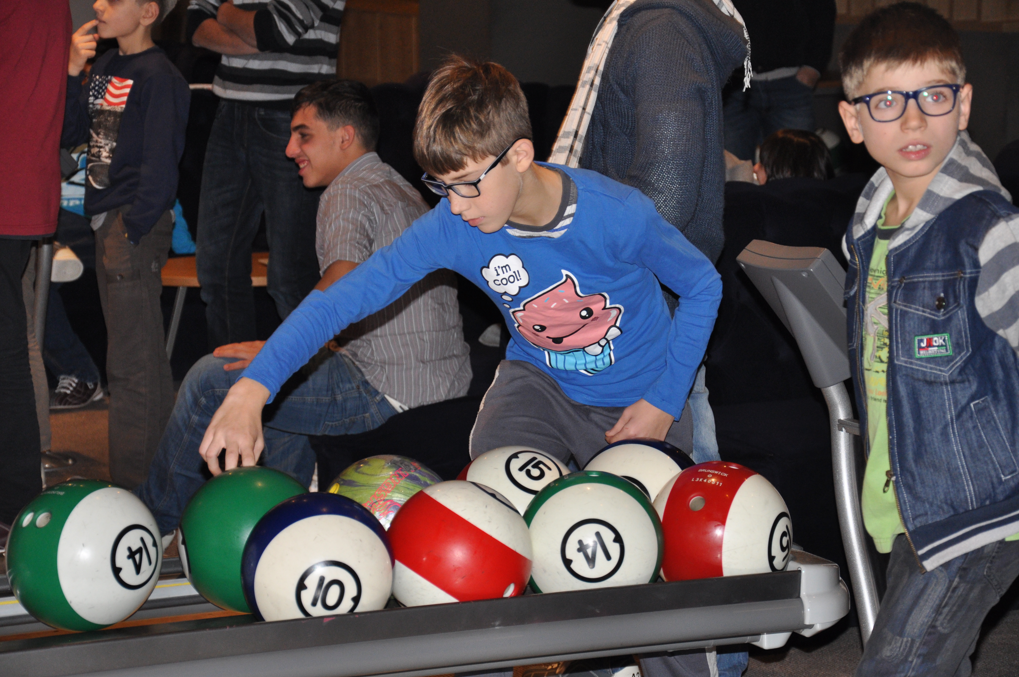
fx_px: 3478
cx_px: 522
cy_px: 344
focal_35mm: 123
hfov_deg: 16.7
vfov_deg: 11.1
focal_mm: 80
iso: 800
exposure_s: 1/60
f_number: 5.3
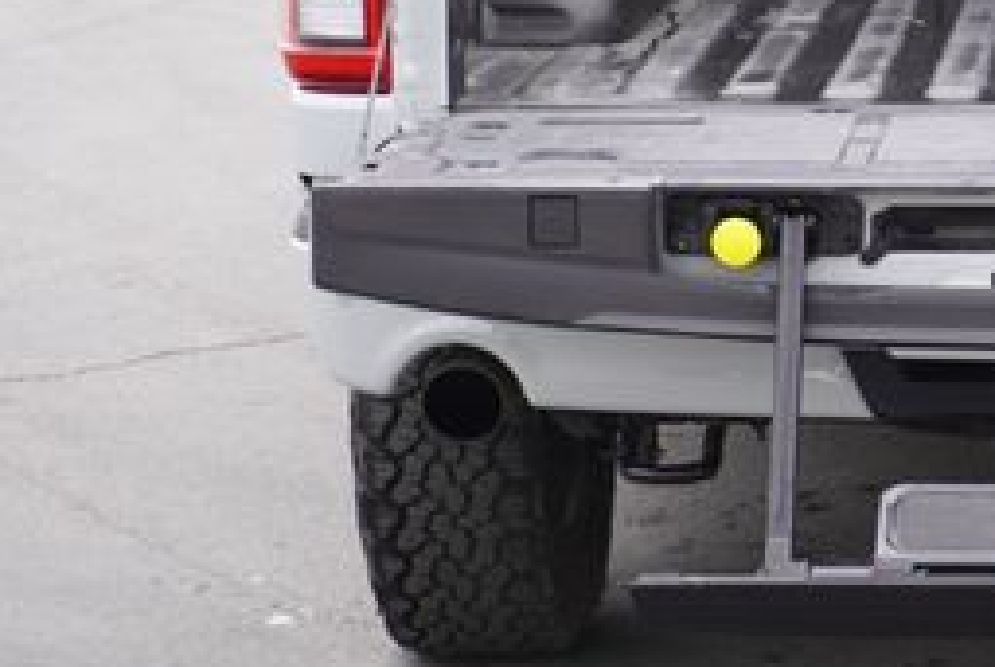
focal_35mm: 154
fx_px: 4271
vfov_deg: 8.9
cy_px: 0
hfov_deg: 13.0
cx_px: 1116
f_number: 5.6
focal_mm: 41
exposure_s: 1/80
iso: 200
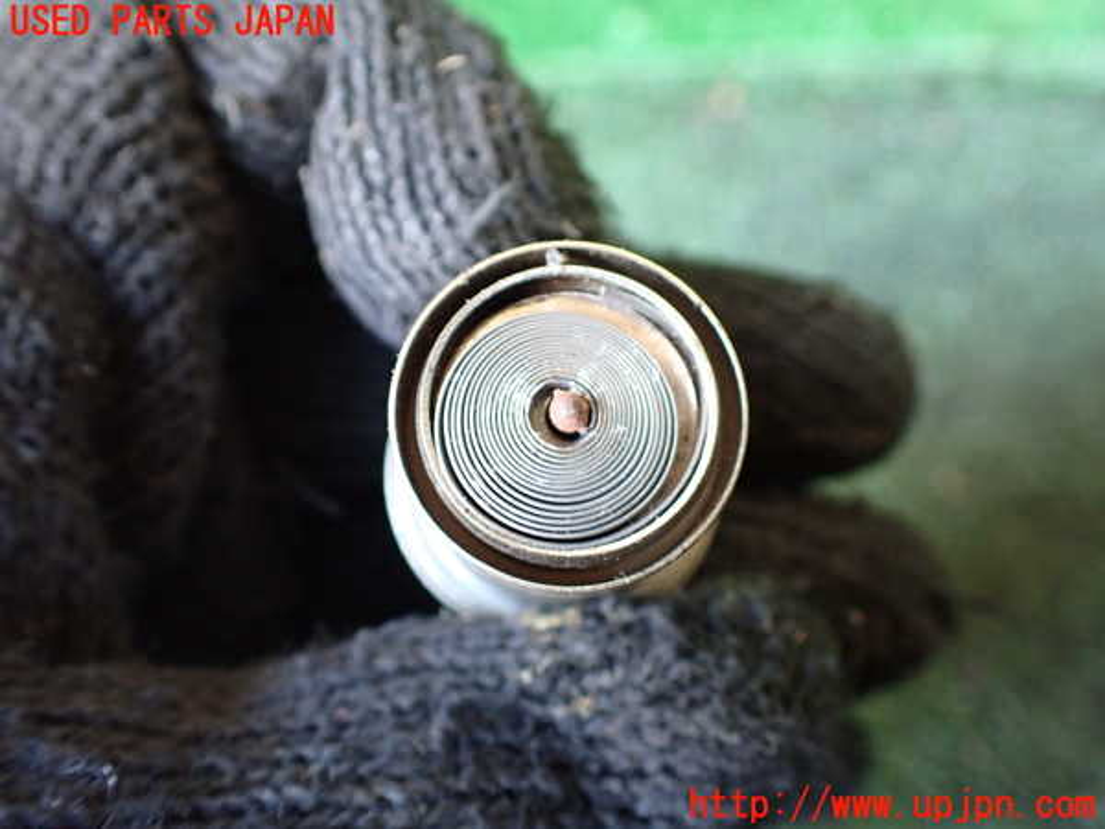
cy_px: 414
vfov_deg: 46.8
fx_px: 958
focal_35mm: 30
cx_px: 552
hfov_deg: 60.0
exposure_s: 1/30
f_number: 2.3
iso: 800
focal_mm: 5.4
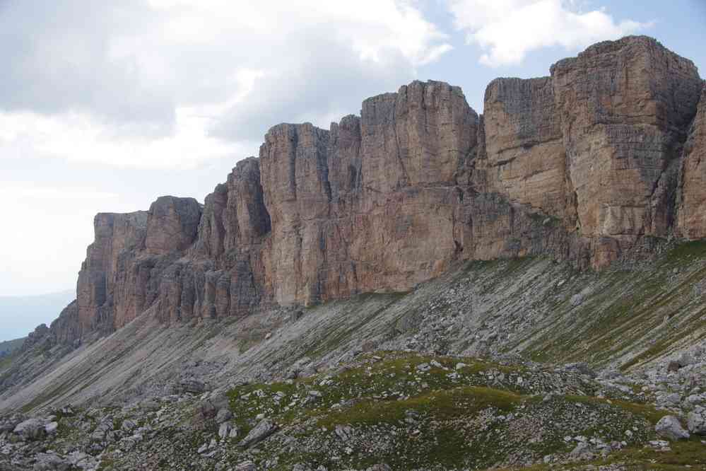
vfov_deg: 25.8
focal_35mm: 52
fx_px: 1030
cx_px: 353
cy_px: 236
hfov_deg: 37.9
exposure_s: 1/60
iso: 200
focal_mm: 35
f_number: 10
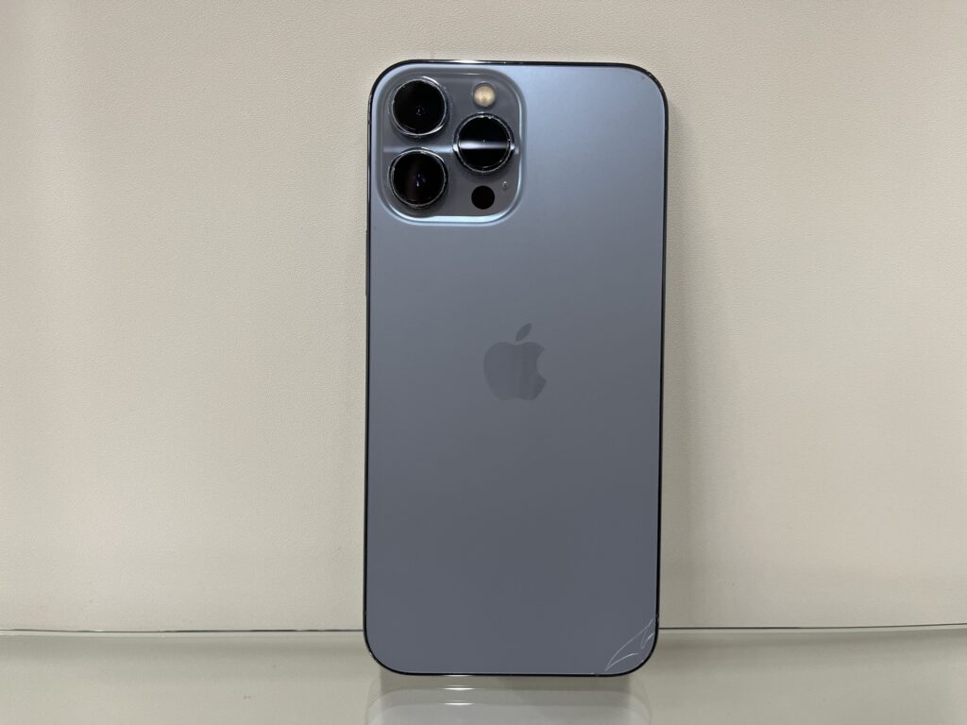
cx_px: 484
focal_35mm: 26
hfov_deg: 67.3
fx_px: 726
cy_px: 362
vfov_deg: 53.1
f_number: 1.6
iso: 125
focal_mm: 5.1
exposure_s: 1/100
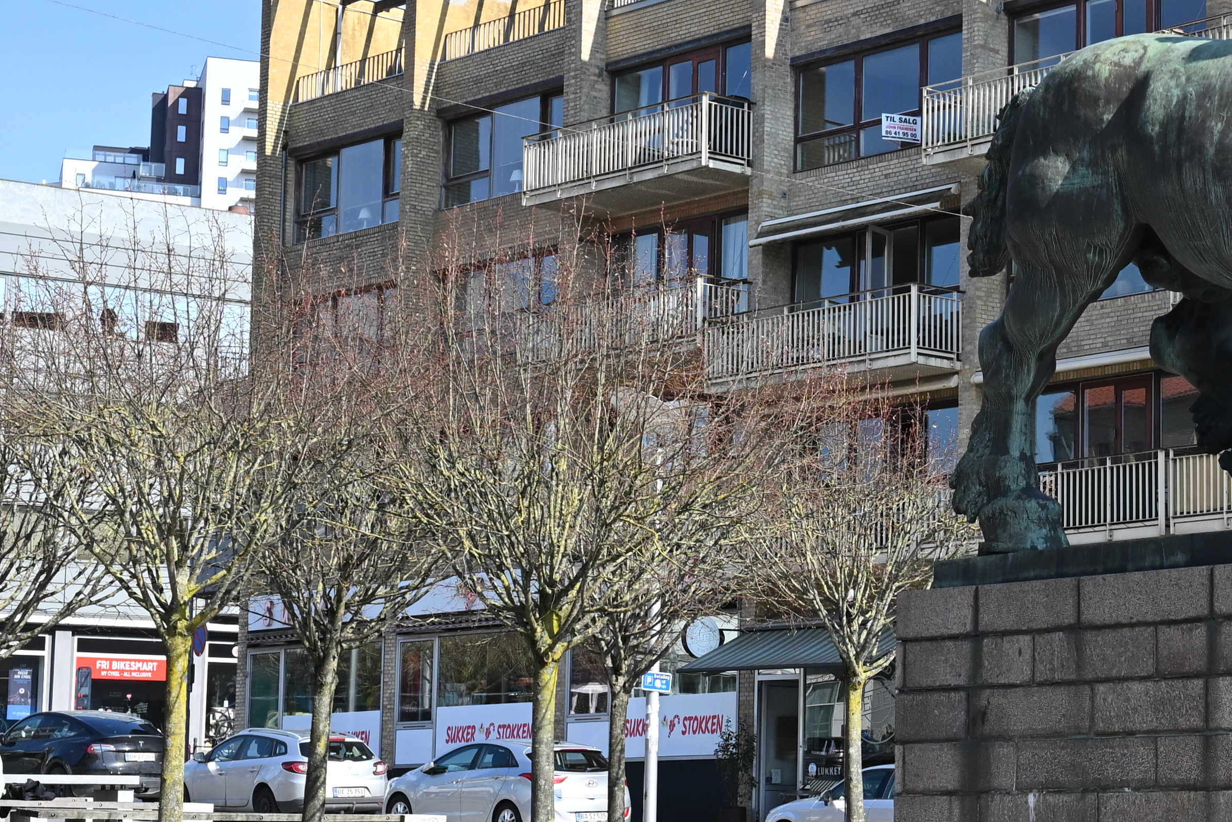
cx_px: 1325
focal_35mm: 89
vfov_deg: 15.4
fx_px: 3046
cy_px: 477
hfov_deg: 21.8
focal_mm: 35
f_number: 5
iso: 800
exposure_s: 1/3200
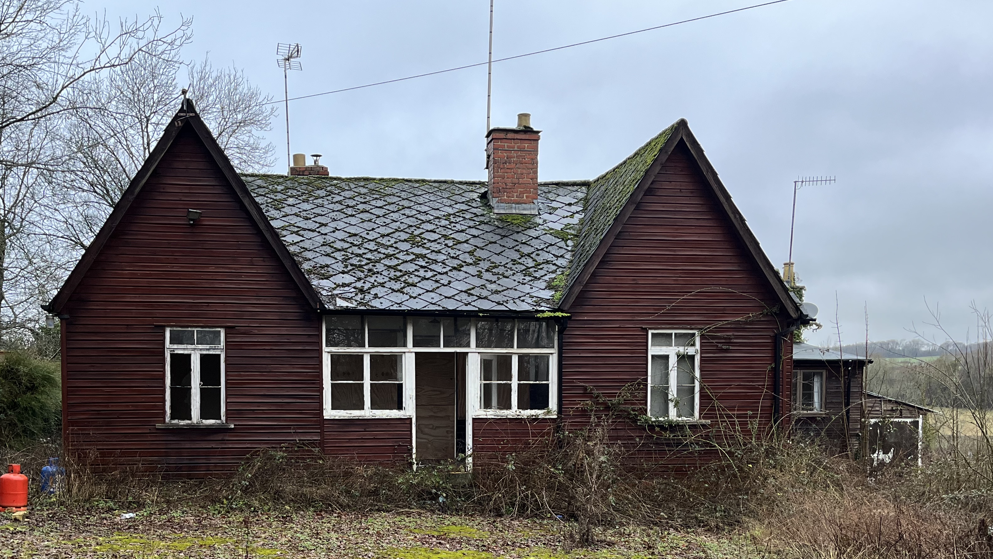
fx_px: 948
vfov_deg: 32.1
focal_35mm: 36
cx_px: 422
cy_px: 436
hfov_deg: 55.1
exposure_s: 1/106
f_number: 1.6
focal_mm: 5.1
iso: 125
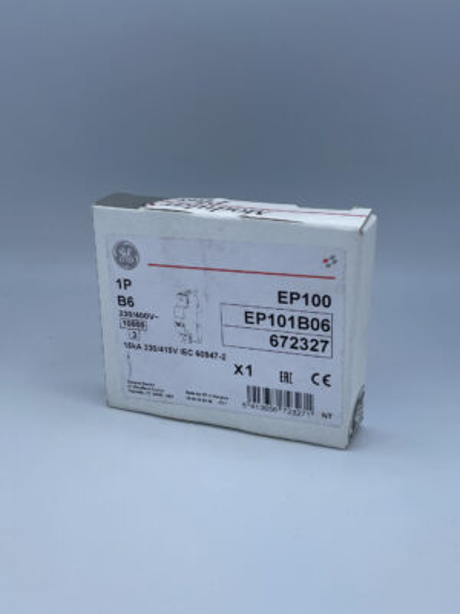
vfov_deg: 67.3
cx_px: 230
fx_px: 461
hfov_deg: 53.1
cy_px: 307
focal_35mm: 26
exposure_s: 1/2959
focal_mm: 4.2
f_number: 1.6
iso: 50
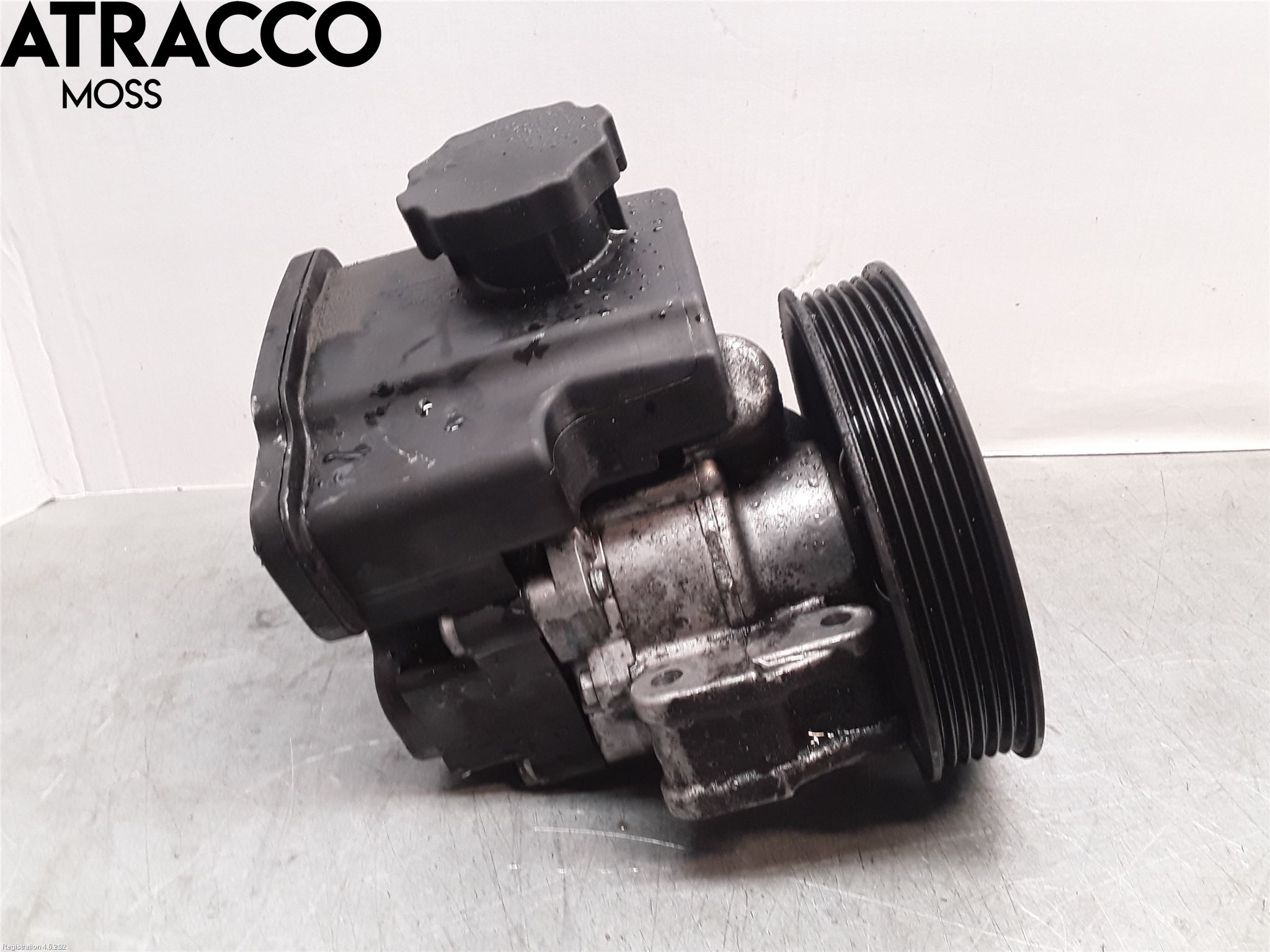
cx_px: 635
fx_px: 1027
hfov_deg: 63.4
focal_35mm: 28
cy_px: 476
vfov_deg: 49.7
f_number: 1.9
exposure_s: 1/50
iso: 80
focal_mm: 2.91
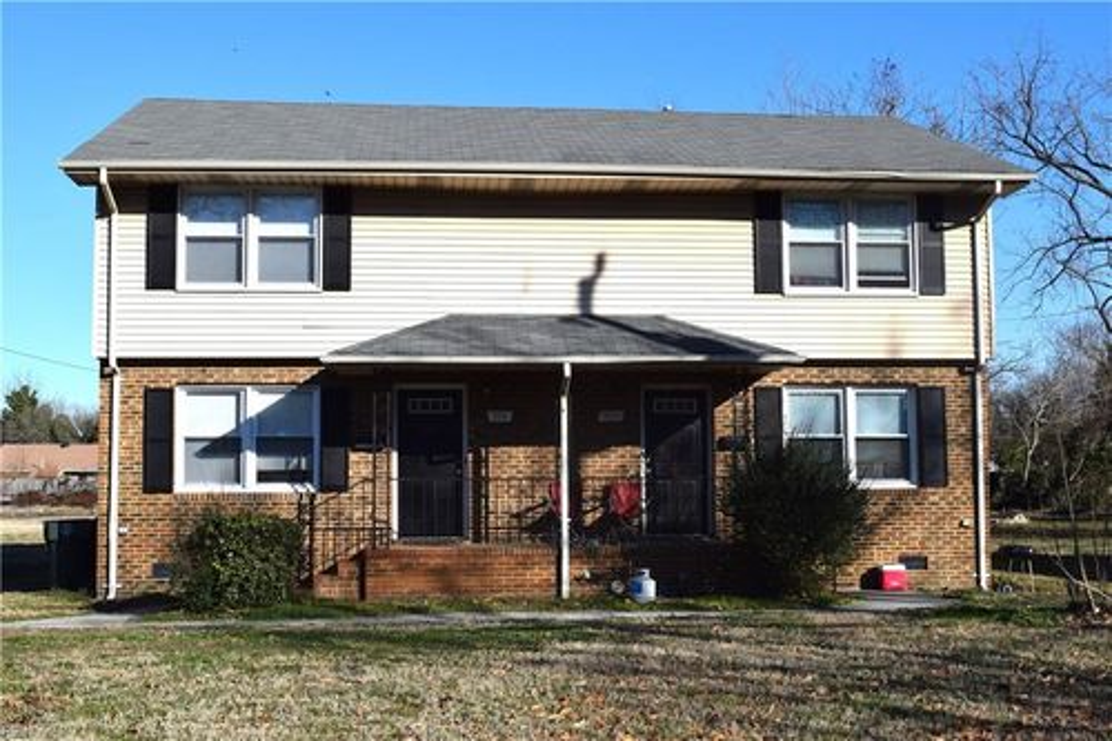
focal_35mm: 46
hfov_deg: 42.3
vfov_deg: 28.9
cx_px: 556
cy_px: 370
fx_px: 1436
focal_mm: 31
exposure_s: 1/400
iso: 200
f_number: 10
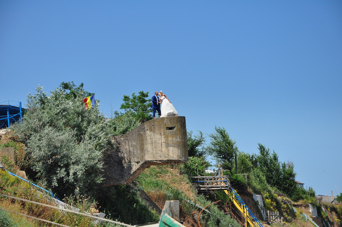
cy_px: 114
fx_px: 1494
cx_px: 171
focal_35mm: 158
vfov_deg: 8.7
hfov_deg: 13.1
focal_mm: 105
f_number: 9
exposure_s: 1/1250
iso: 400
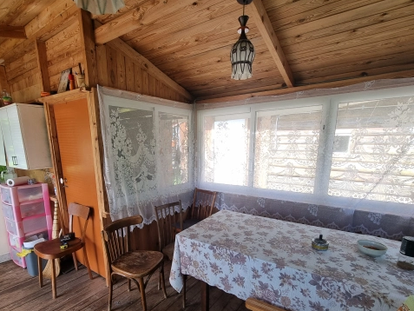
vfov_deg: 73.7
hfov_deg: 90.8
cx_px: 188
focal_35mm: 17
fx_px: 203
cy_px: 190
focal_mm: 2.2
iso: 50
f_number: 2.2
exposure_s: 1/147
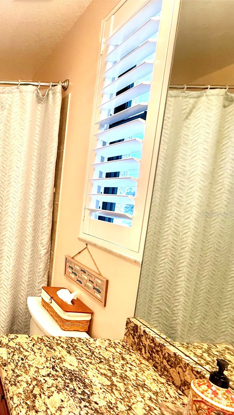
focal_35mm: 21
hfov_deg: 38.4
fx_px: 232
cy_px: 214
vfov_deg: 83.8
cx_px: -52
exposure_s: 1/60
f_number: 2.2
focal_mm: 2.22
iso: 200
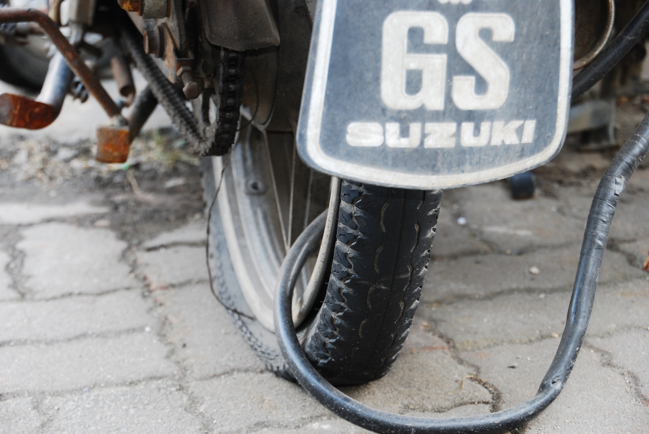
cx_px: 324
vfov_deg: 13.1
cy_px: 217
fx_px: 1895
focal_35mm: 105
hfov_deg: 19.4
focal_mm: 70
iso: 200
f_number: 5.3
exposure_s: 1/15
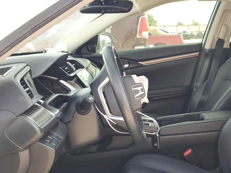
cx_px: 146
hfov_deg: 45.4
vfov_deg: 34.3
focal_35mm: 41
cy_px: 133
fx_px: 274
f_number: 1.5
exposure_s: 1/238
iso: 50
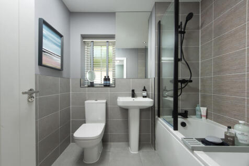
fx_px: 104
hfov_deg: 100.4
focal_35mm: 15
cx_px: 124
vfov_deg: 77.3
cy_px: 83
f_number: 11
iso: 500
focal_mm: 15
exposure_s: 1/125
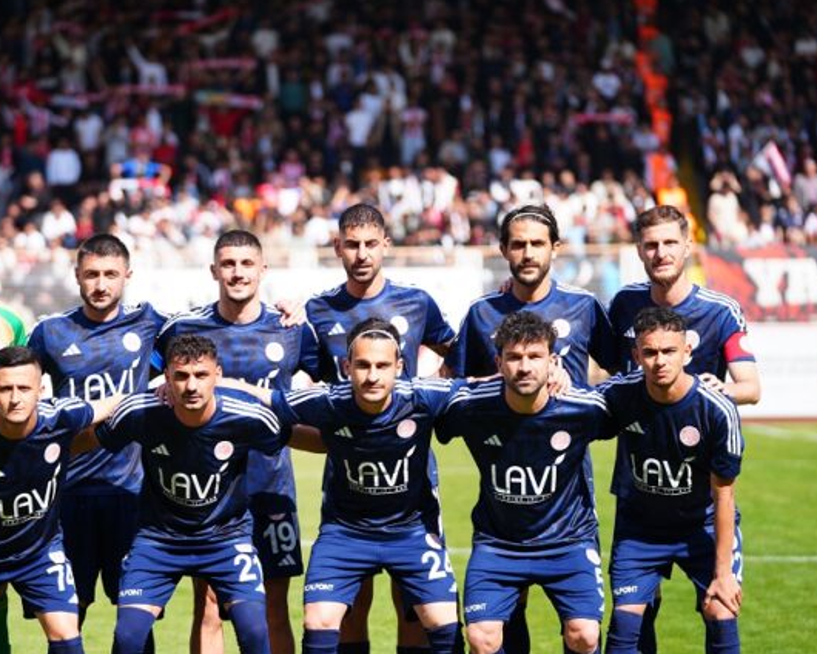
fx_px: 4111
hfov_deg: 11.3
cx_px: 347
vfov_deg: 9.1
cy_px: 386
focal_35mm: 170
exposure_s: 1/1000
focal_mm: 125
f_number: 2.8
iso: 100
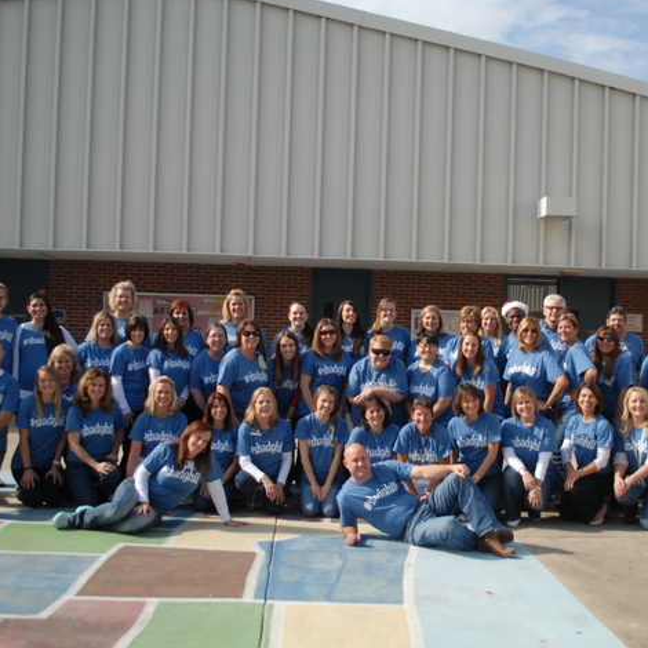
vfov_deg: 39.2
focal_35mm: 43
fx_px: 911
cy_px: 320
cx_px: 375
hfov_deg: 39.1
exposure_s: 1/3200
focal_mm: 22
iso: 400
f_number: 4
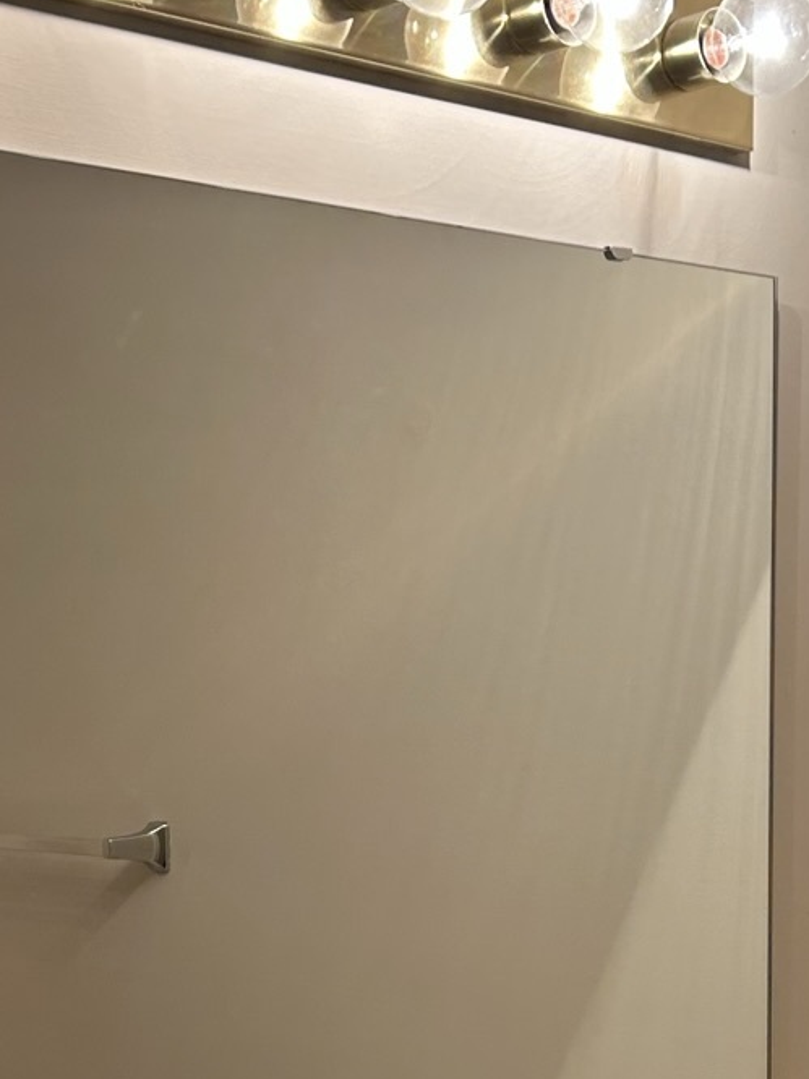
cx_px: 636
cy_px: 1115
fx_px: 2494
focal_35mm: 80
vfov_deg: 23.3
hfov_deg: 18.3
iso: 50
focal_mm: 5.7
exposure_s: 1/120
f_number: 1.5
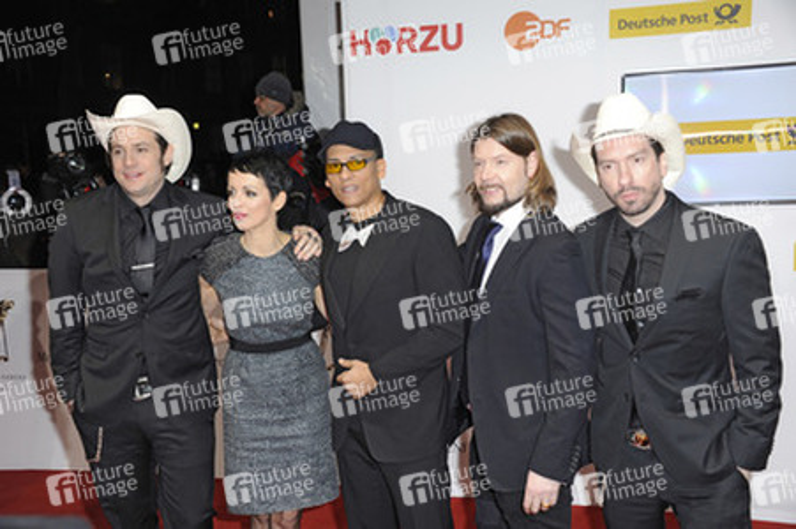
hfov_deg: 44.5
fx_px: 972
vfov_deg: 30.5
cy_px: 264
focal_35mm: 44
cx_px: 398
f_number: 6.3
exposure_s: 1/160
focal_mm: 44
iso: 1000
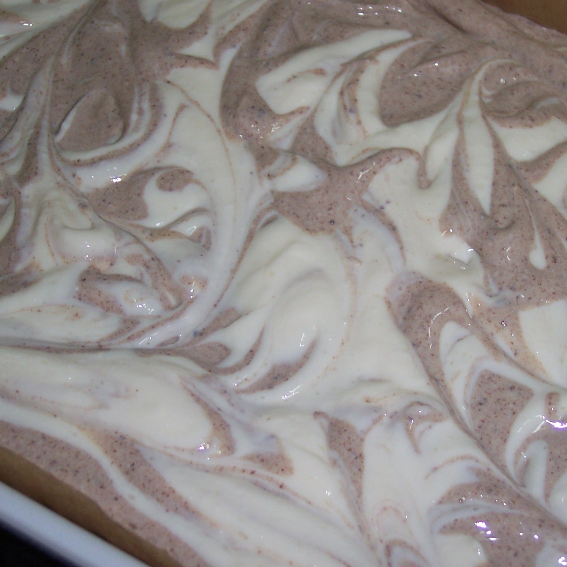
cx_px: 333
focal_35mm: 66
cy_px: 276
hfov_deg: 26.1
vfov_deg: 26.1
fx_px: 1223
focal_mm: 8
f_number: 2.8
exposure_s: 1/60
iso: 100
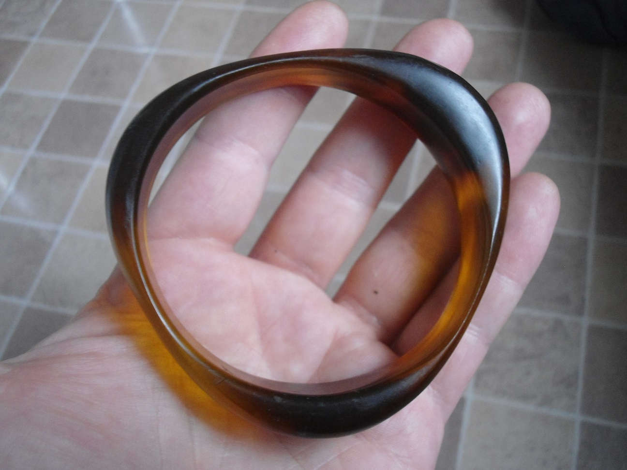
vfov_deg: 38.7
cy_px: 235
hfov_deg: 50.1
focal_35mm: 37
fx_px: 670
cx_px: 314
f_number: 3.2
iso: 400
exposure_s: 1/25
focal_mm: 6.7
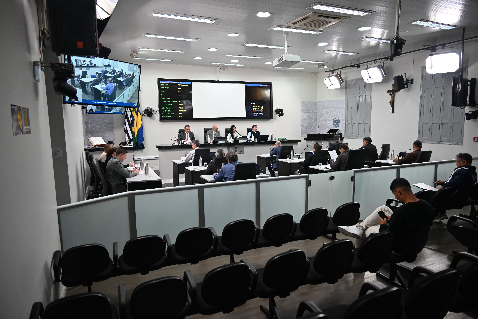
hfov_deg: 73.7
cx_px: 239
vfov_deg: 53.2
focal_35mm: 24
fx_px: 319
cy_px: 160
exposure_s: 1/125
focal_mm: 24
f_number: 4
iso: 640
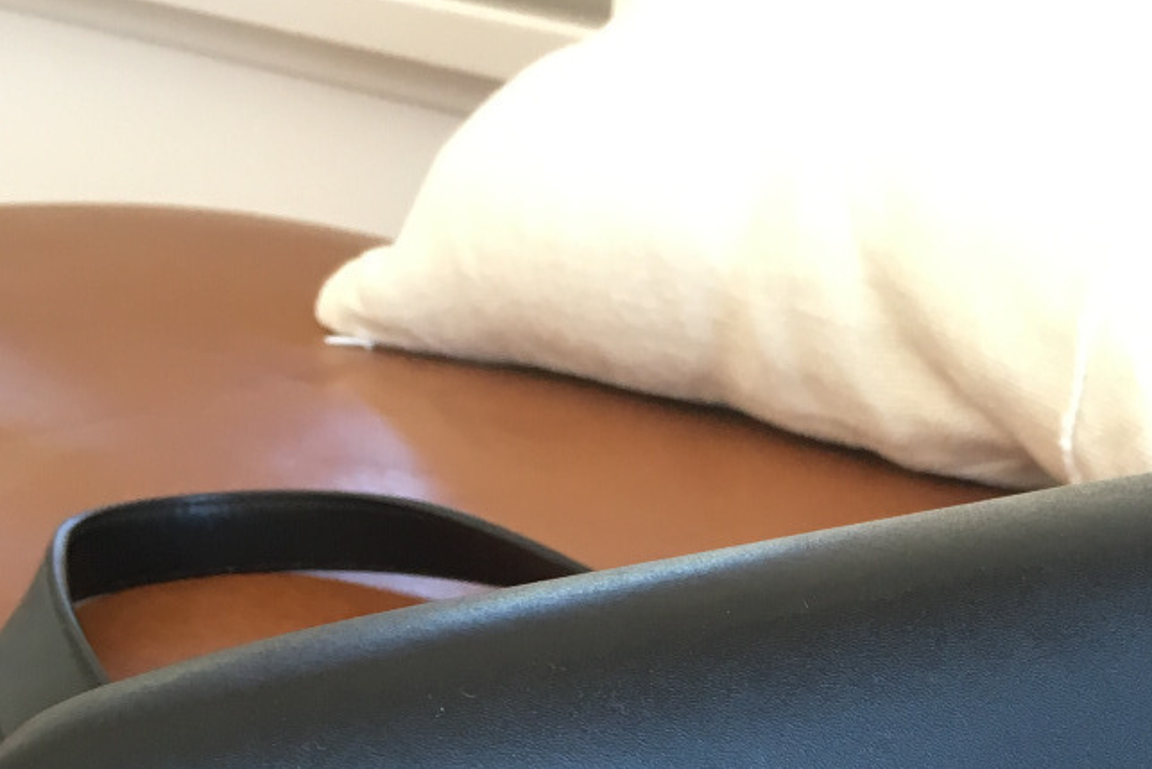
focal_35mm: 75
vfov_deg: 16.9
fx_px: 2400
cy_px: 1067
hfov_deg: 26.2
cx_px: 1018
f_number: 2.2
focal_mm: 4.15
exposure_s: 1/33
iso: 100
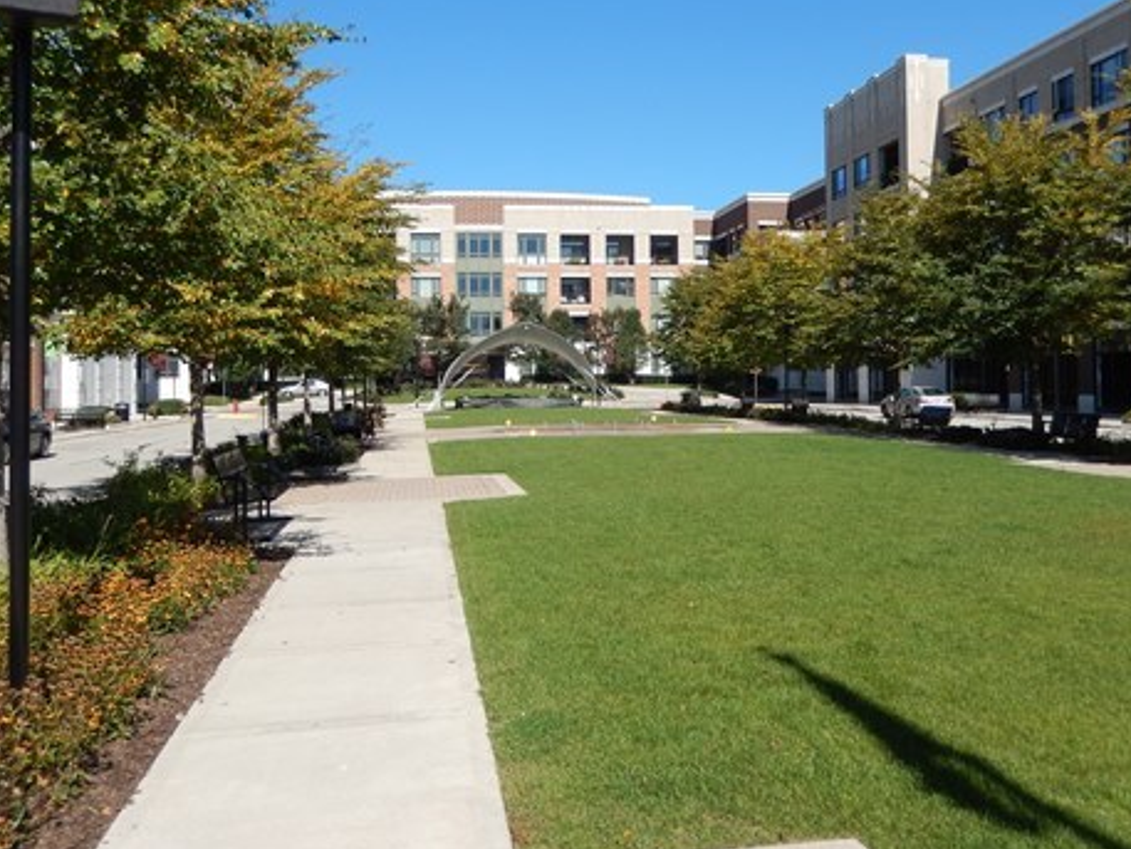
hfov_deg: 52.6
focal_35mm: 35
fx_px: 1144
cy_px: 344
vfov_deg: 40.6
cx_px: 584
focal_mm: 4.5
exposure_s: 1/1500
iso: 125
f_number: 3.4
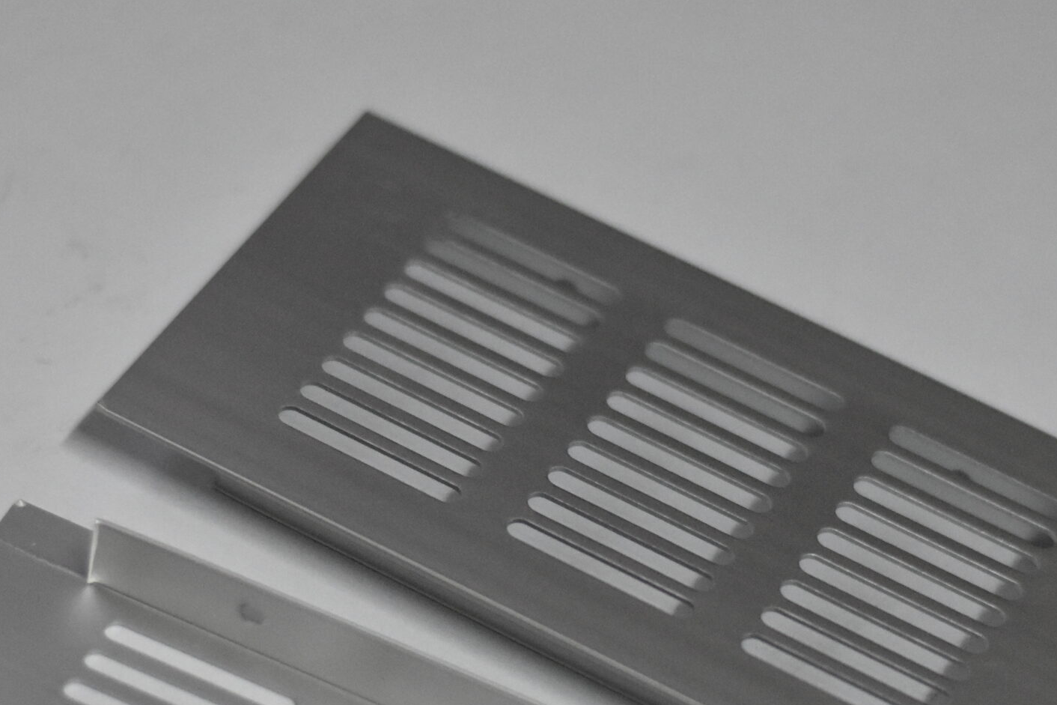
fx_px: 3992
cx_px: 576
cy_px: 551
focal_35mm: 136
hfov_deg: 15.1
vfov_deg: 10.1
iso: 3200
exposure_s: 1/500
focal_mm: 50
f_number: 1.8
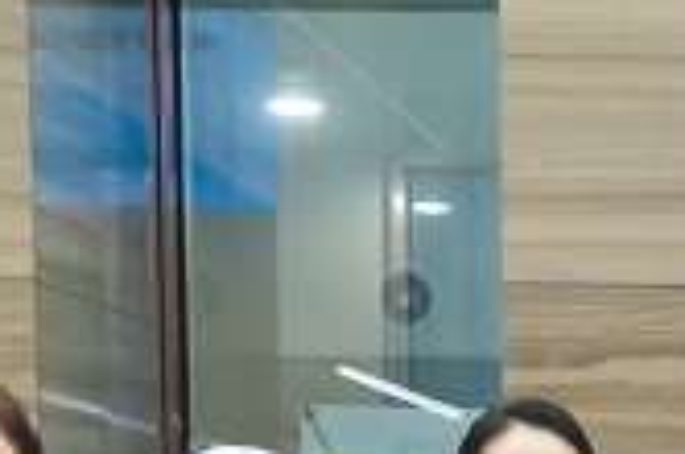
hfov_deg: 14.1
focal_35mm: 135
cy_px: 731
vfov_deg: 9.7
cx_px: 1069
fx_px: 2564
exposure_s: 1/60
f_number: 3.5
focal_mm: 35
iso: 320
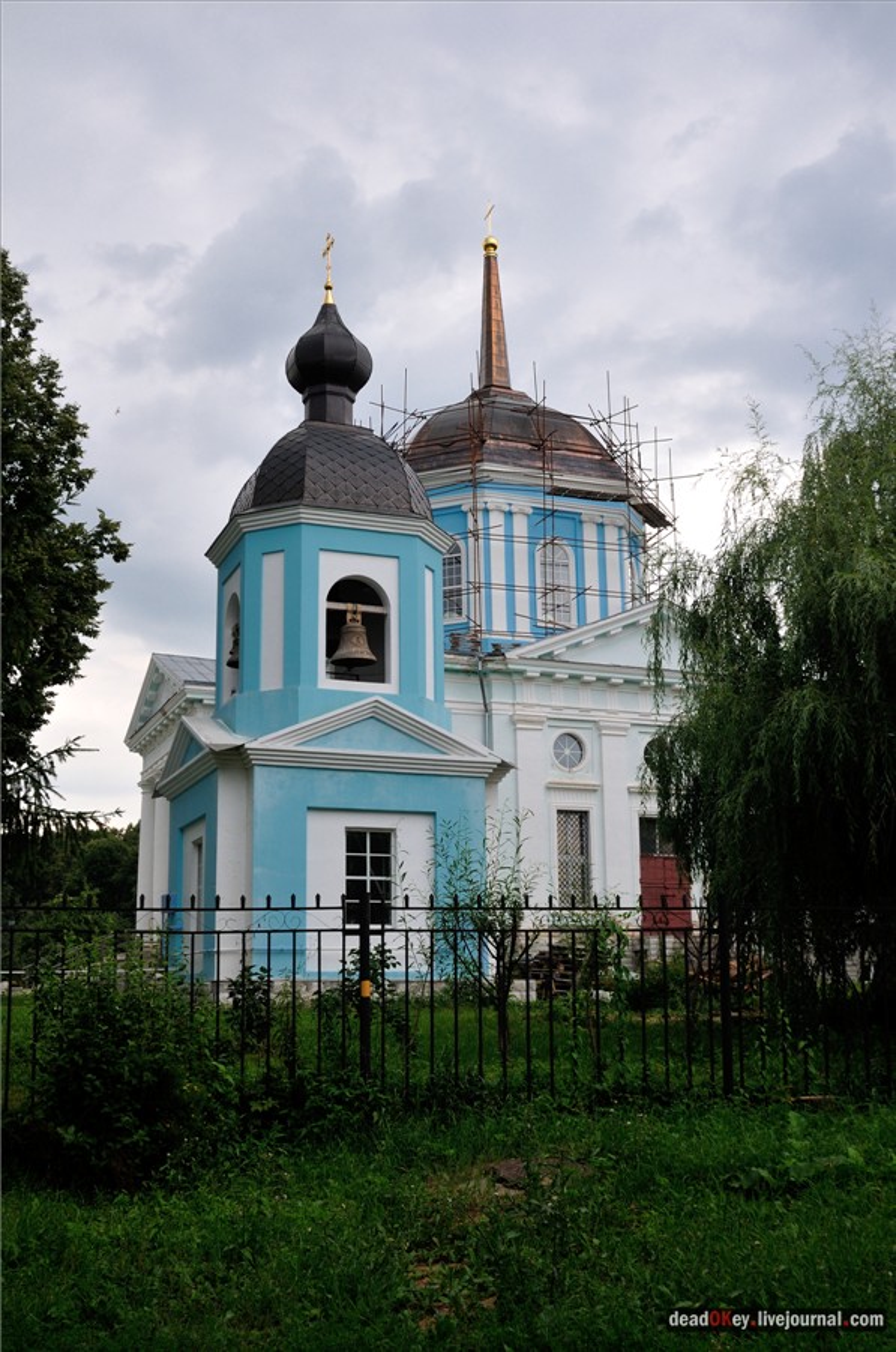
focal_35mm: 36
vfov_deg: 53.2
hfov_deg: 36.8
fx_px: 1349
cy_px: 676
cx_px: 448
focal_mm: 24
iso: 320
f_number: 7.1
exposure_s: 1/125
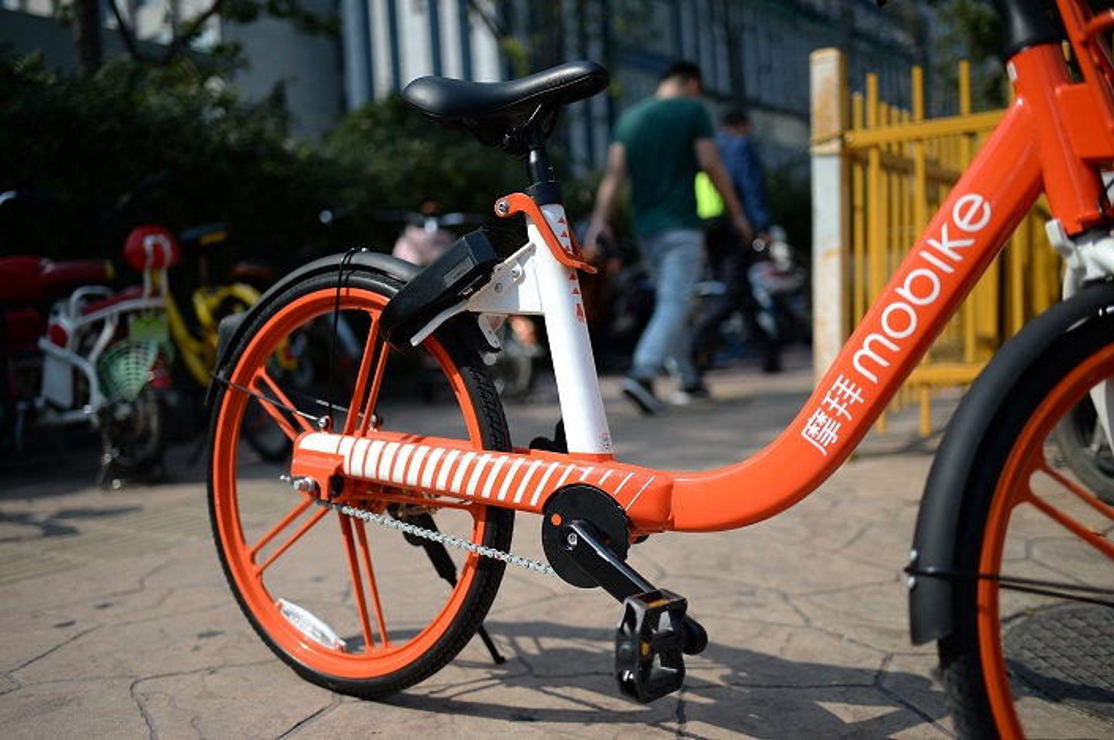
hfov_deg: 54.5
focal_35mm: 35
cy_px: 370
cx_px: 557
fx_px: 1082
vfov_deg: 37.7
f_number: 1.8
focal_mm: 35
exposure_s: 1/2500
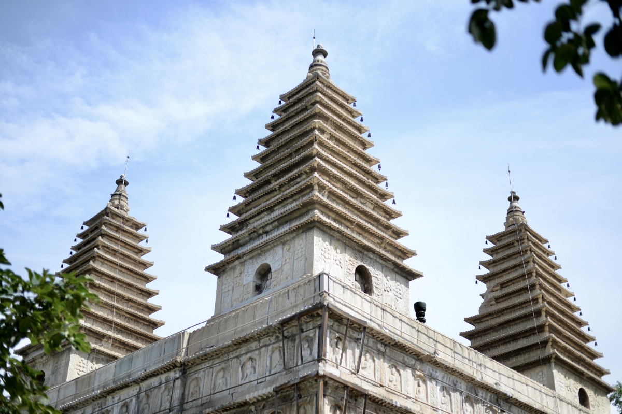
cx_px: 311
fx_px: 863
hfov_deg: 39.6
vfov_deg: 27.0
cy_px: 207
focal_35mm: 50
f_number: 1.8
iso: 125
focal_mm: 50
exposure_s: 1/4000
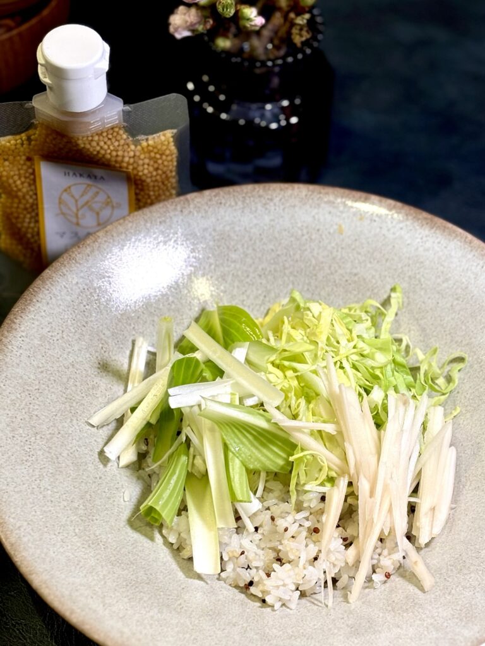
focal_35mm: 52
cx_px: 242
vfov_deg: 36.8
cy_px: 323
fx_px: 971
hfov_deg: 28.0
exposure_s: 1/107
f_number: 1.6
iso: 32
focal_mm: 5.96
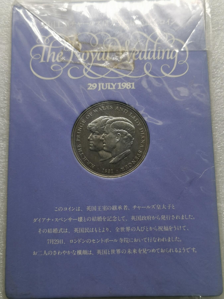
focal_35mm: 41
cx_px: 112
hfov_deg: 35.1
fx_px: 354
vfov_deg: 45.8
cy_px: 150
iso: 50
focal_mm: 5.56
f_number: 1.6
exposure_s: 1/120
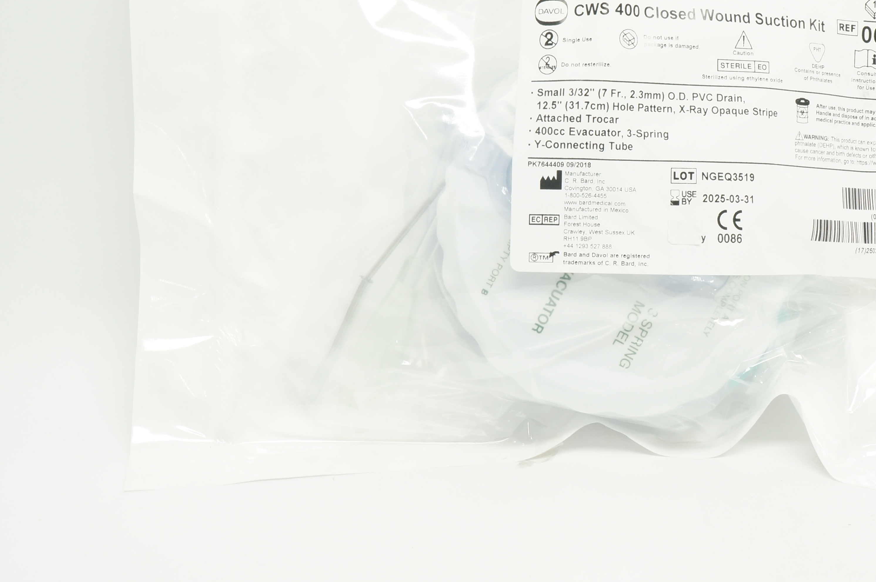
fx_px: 1503
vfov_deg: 21.7
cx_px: 585
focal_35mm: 62
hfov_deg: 32.2
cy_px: 131
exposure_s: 1/15
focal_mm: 25
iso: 400
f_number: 11
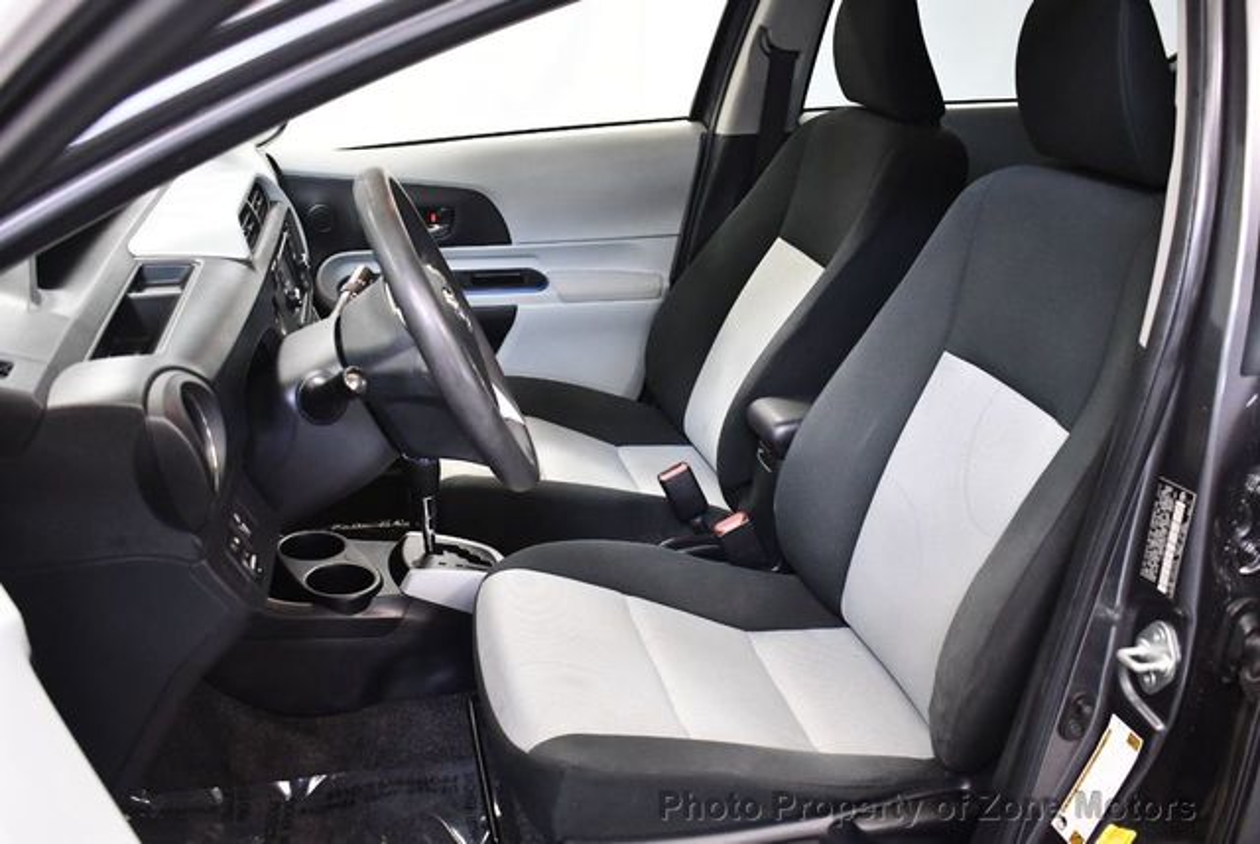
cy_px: 422
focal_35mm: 36
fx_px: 1262
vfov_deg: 37.0
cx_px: 630
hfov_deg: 53.1
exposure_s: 1/125
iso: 2800
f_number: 3.5
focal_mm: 18
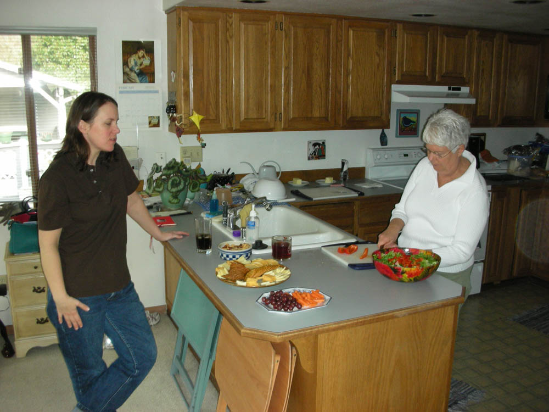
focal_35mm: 35
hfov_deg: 52.6
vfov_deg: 40.7
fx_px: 555
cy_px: 206
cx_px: 274
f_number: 3
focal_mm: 5.8
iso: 183
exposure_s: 1/60.1
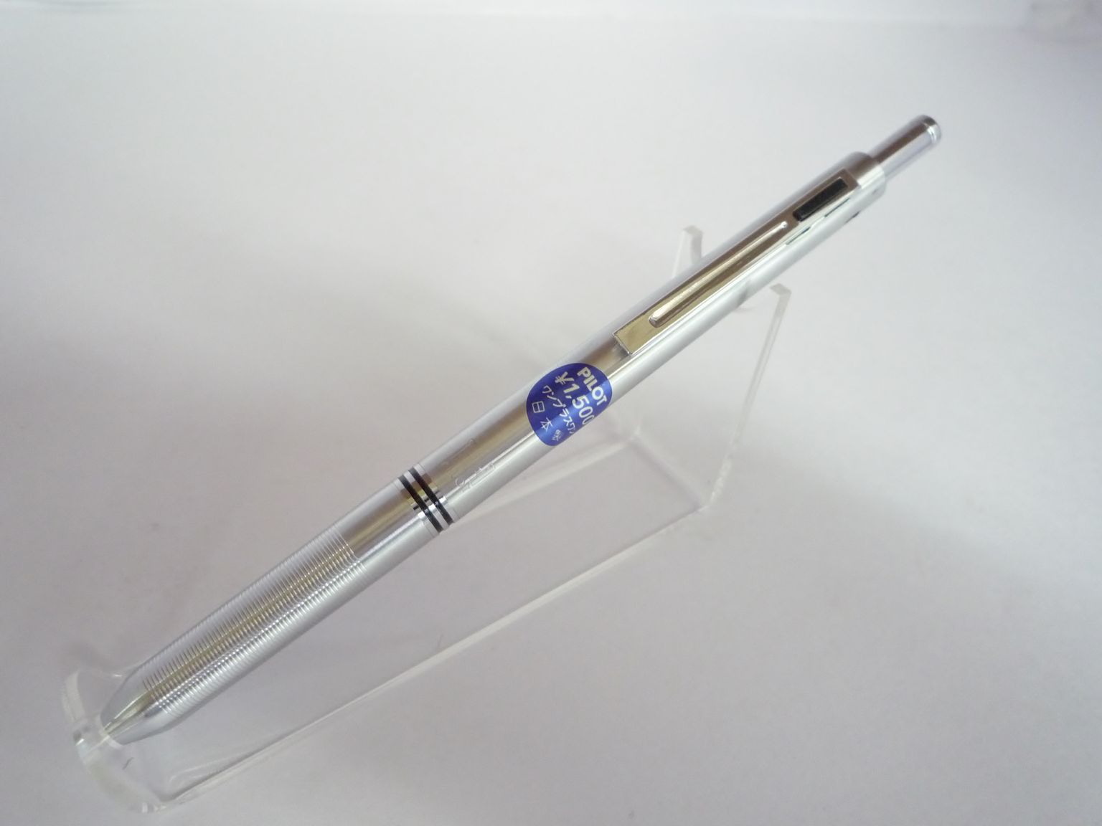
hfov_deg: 69.4
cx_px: 551
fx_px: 796
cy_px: 413
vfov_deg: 54.9
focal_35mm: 25
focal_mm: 4.4
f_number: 2.8
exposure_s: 1/30
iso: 400
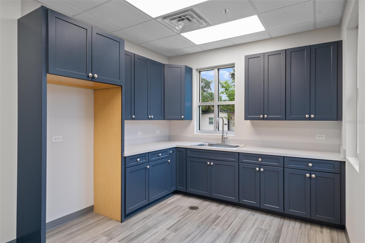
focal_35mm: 20
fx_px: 203
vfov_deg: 61.9
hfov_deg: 84.0
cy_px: 122
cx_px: 182
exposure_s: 1/2
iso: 320
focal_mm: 20
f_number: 8
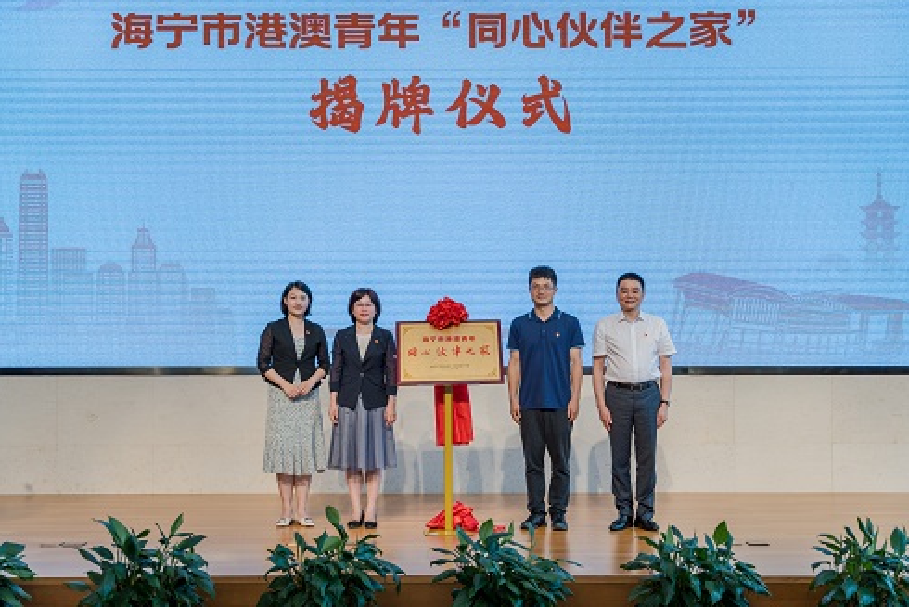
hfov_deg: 38.7
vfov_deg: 26.3
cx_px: 460
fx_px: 1296
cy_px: 307
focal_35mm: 51
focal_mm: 50.3
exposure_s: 1/200
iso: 100
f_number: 2.8
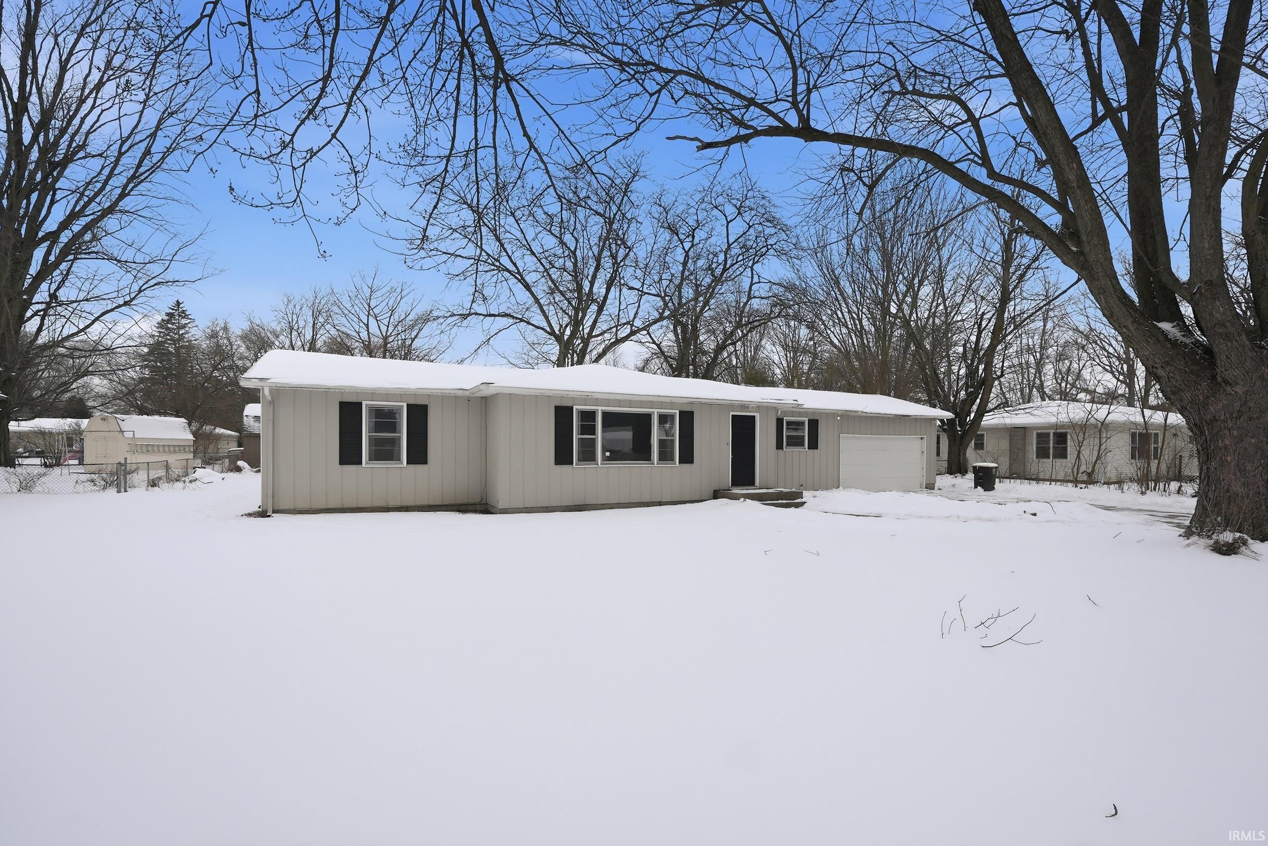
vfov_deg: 77.3
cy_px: 423
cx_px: 634
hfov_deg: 100.4
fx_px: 528
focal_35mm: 15
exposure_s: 1/1000
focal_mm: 10.5
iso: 100
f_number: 4
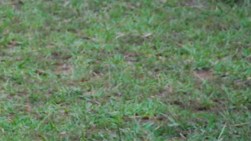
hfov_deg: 2.7
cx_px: -120
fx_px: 5391
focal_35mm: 810
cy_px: 81
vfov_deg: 1.5
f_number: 5.6
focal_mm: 170
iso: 1000
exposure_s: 1/60
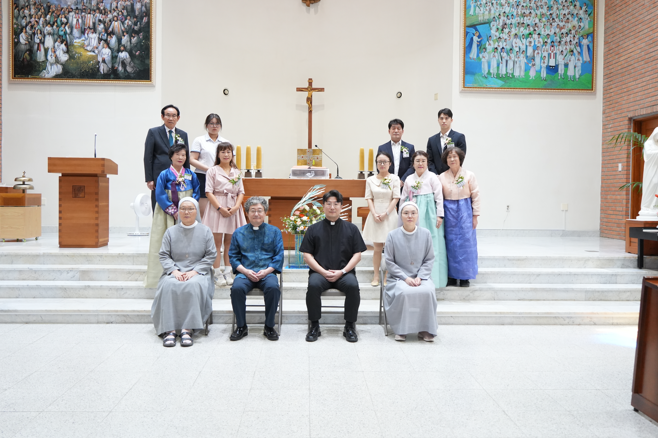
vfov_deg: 41.1
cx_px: 328
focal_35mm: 32
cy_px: 207
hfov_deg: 58.7
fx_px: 585
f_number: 4
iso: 3200
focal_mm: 30
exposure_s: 1/200
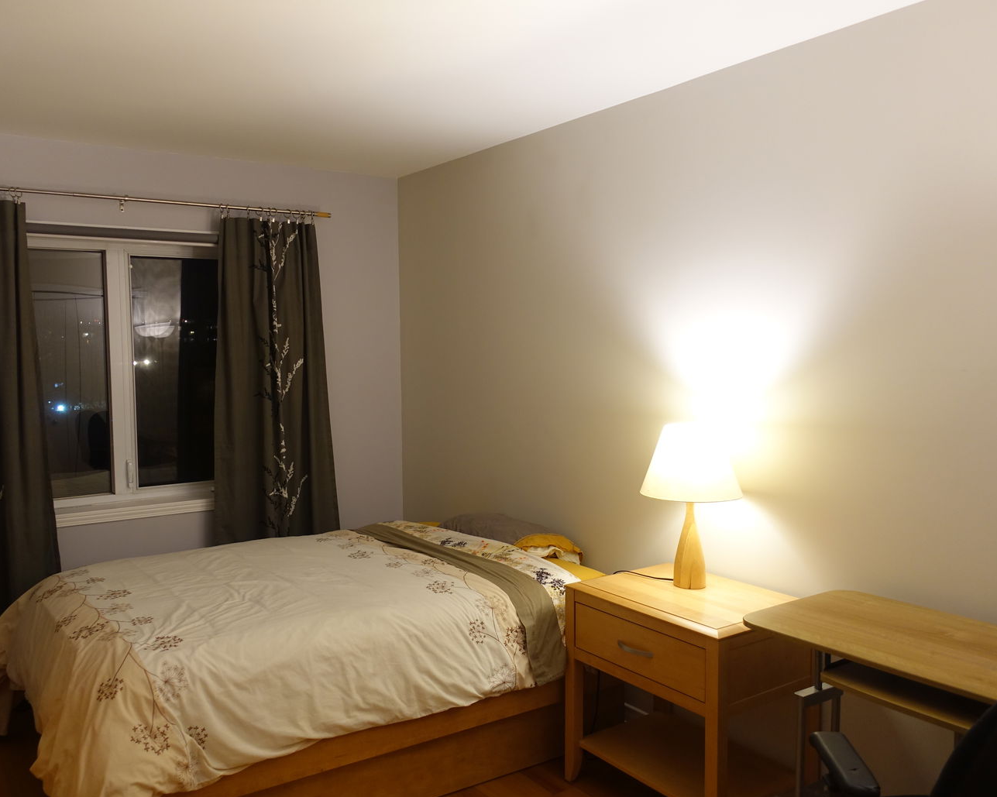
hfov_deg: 61.9
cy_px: 394
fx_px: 826
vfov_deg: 51.5
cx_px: 420
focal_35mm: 28
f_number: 1.8
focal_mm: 8.8
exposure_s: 1/30
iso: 250
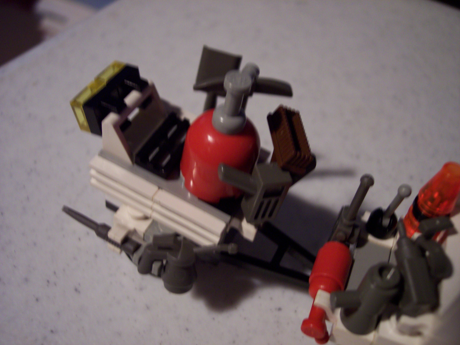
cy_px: 172
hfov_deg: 49.0
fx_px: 505
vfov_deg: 37.7
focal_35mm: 38
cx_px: 230
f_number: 2.8
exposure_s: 1/8
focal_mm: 8
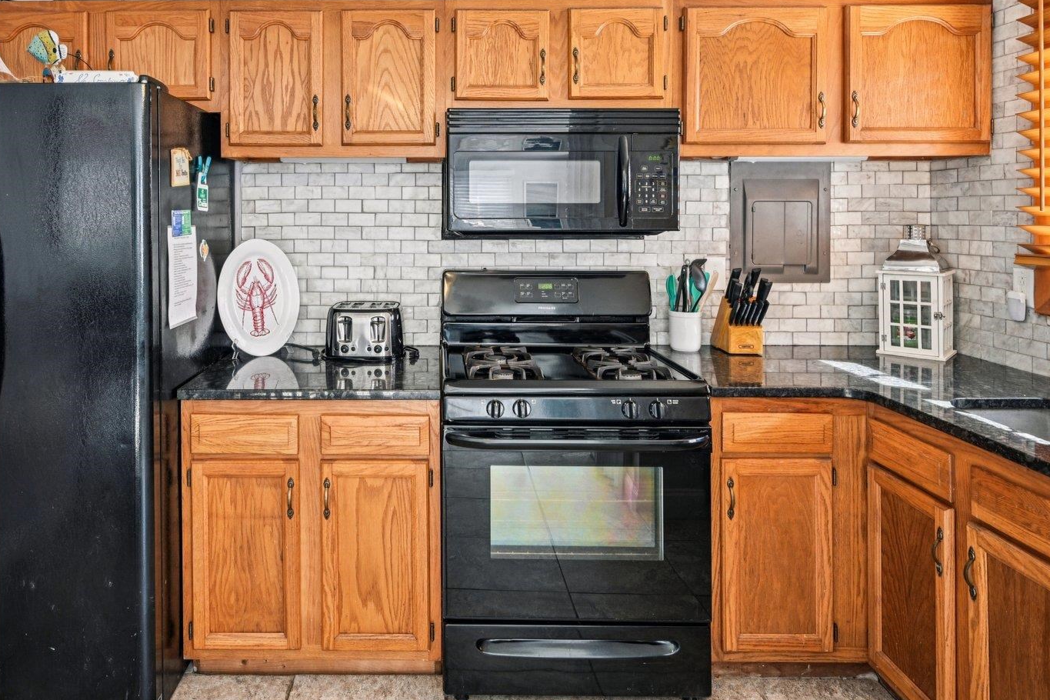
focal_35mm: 24
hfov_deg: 73.0
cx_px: 423
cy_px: 220
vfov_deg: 51.9
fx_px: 700
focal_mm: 16
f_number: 8
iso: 800
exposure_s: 1/15
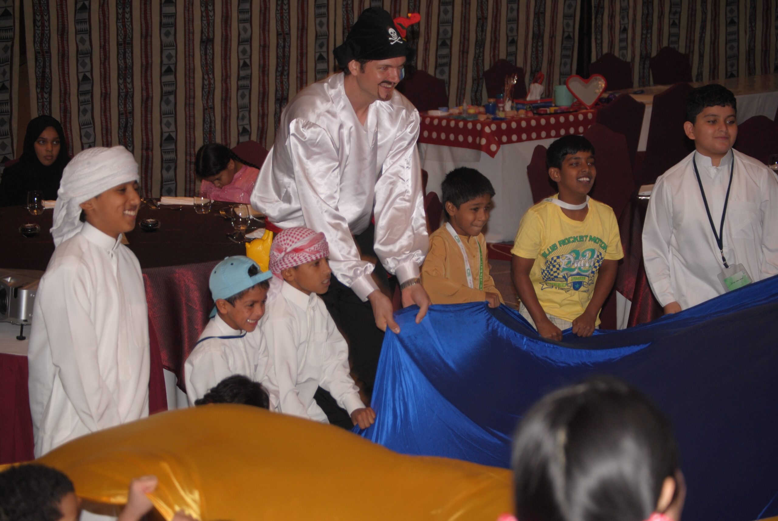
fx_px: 1785
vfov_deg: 16.6
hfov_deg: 24.6
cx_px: 389
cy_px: 260
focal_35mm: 82
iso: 200
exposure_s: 1/60
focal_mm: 55
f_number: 4
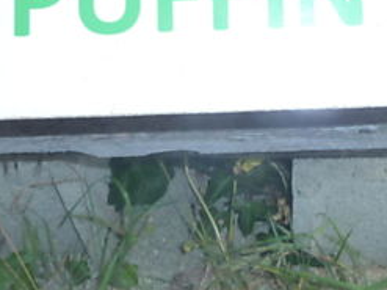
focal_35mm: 81
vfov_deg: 17.5
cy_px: -42
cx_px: 288
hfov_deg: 23.9
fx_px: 905
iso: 125
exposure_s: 1/640
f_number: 5.6
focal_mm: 4.1
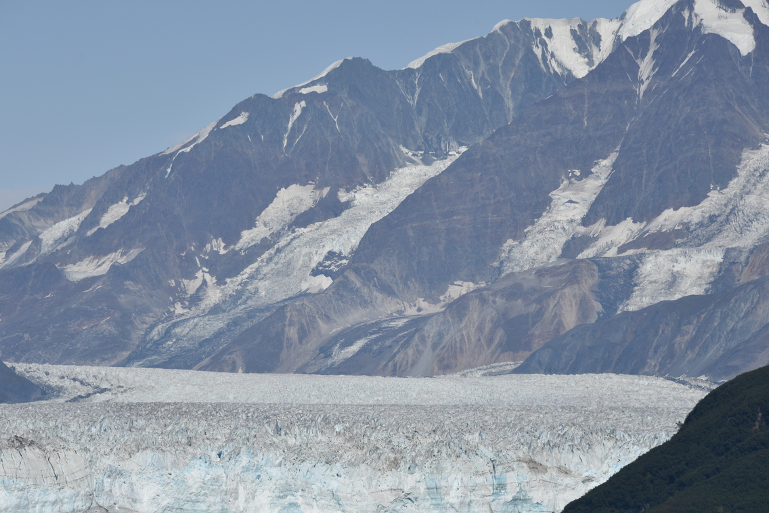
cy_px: 283
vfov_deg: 6.4
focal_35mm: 214
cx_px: 351
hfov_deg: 9.6
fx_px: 4572
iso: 100
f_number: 11
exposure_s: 1/500
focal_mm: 190
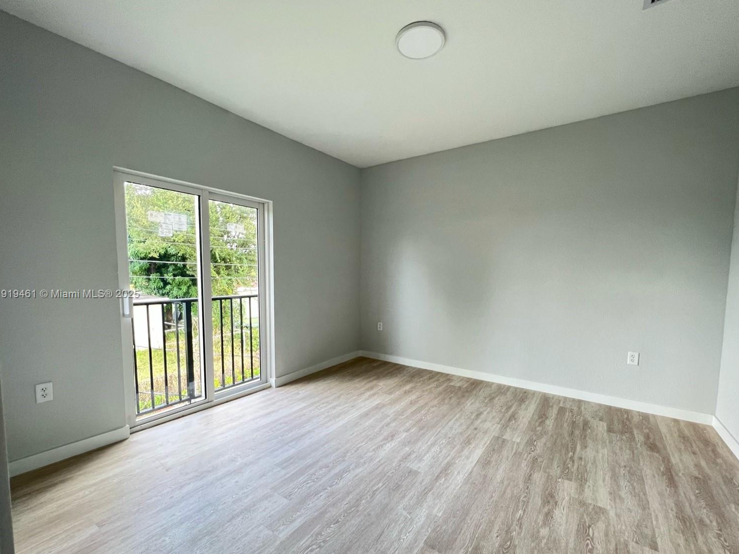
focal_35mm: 14
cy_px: 295
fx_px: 299
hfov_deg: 102.1
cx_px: 378
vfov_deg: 85.5
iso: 160
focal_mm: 1.57
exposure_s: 1/99
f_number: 1.8
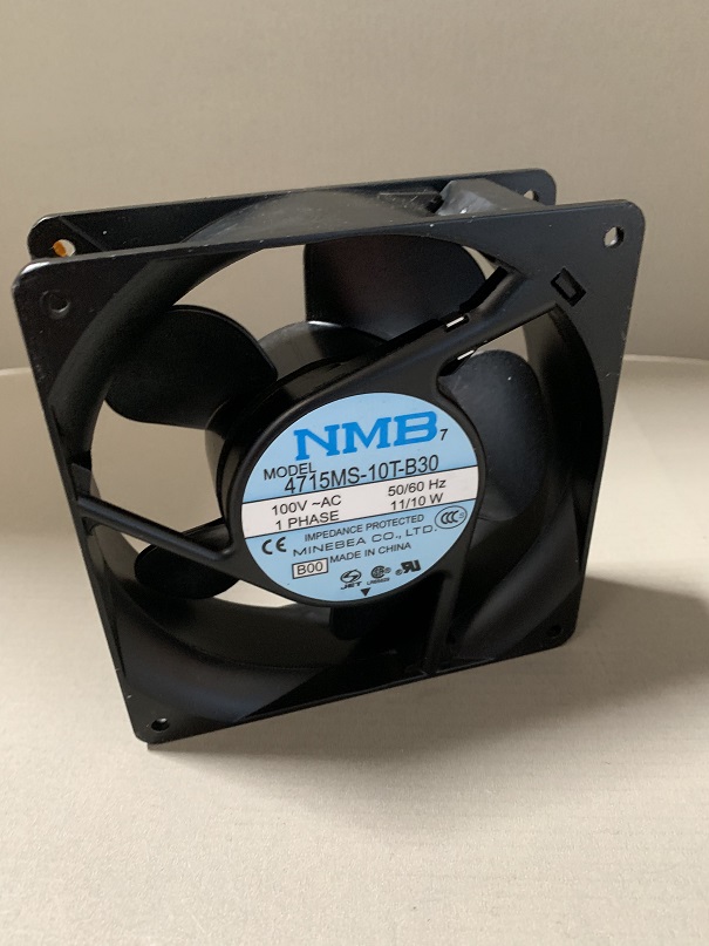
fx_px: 710
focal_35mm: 26
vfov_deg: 67.3
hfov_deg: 53.1
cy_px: 473
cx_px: 354
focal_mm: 4.25
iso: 400
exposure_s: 1/39
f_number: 1.8
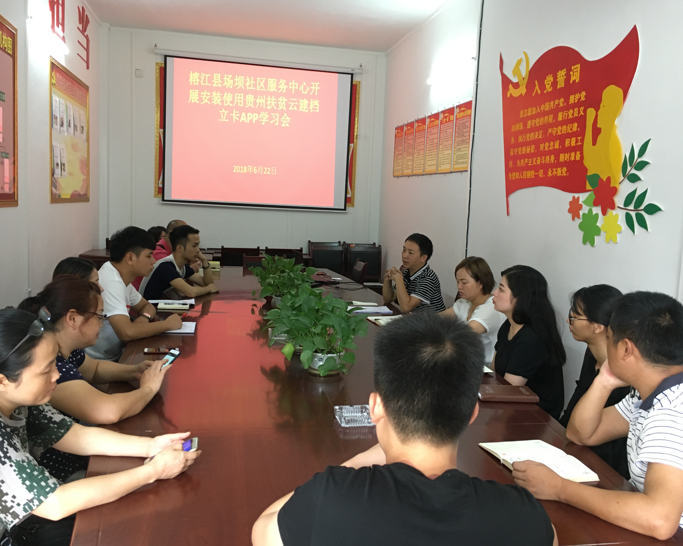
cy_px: 269
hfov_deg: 57.2
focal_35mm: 31
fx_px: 627
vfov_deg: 47.1
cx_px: 346
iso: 160
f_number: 2.2
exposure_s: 1/33
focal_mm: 4.15
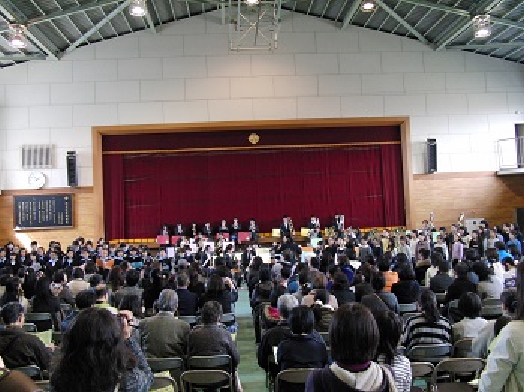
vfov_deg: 39.6
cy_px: 196
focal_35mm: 36
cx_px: 262
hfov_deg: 51.4
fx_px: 545
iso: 400
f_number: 2.7
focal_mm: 7.3
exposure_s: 1/60
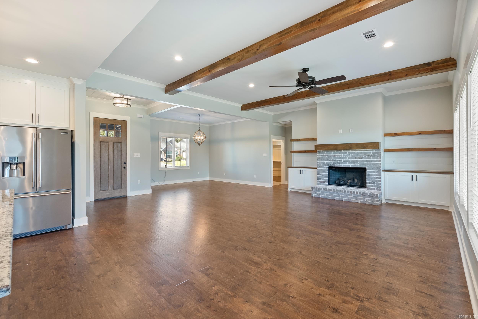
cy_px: 160
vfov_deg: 73.8
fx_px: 213
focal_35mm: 16
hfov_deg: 96.7
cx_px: 239
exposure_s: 1/5
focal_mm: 16
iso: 640
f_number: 9
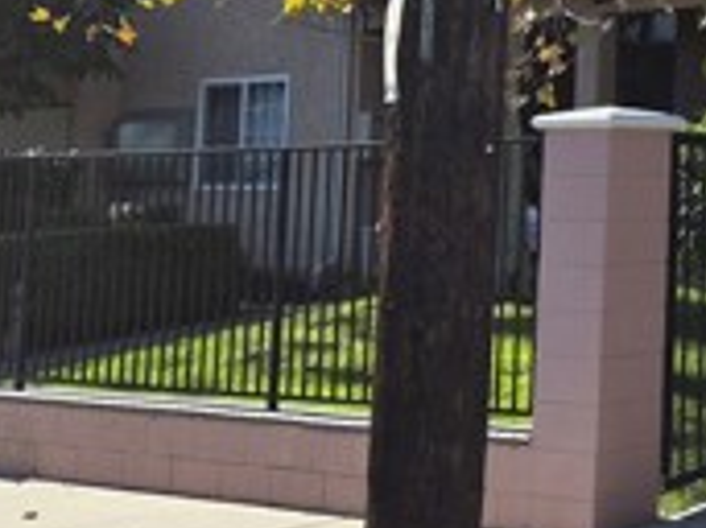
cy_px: -8
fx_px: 1753
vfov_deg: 16.8
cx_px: 1069
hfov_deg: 19.7
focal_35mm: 86
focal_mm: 5.4
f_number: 1.8
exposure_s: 1/3312
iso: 80
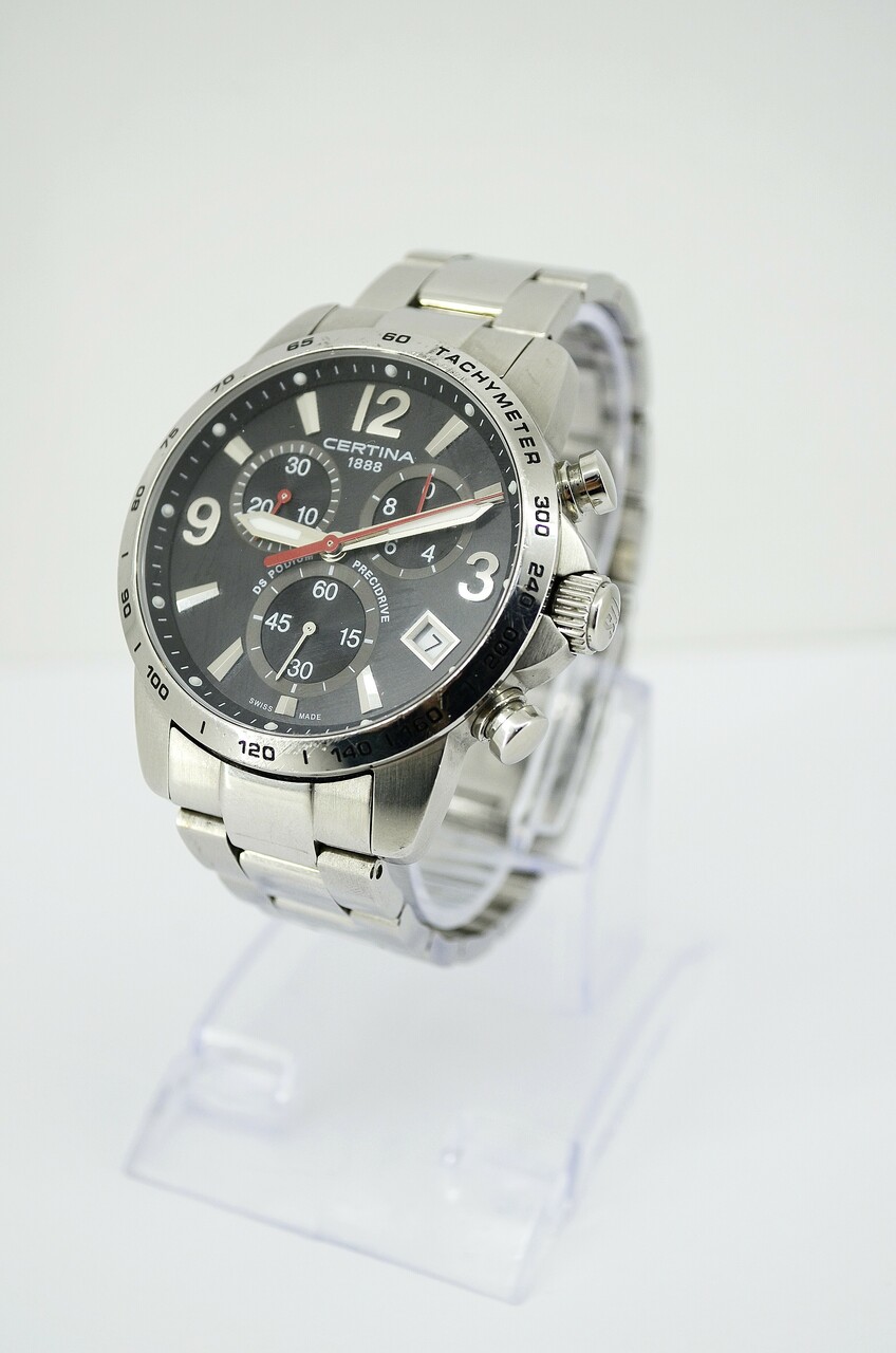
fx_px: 2362
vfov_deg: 32.0
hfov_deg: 21.5
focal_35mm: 63
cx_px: 448
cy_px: 676
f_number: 5.3
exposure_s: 1/320
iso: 400
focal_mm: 42
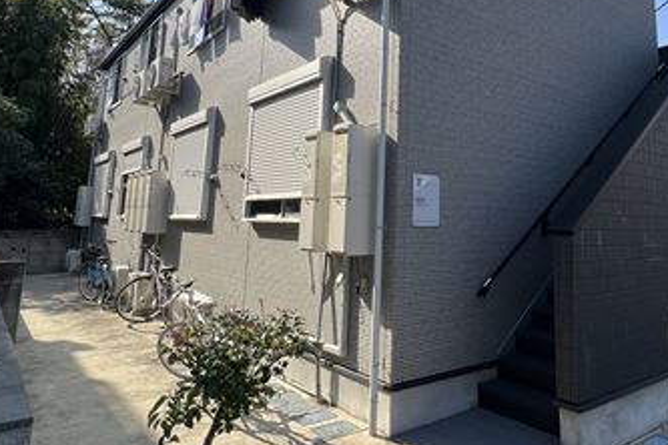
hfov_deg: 68.3
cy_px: 130
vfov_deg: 48.3
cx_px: 419
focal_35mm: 26
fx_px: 482
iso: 32
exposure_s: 1/834
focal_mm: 1.57
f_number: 1.8
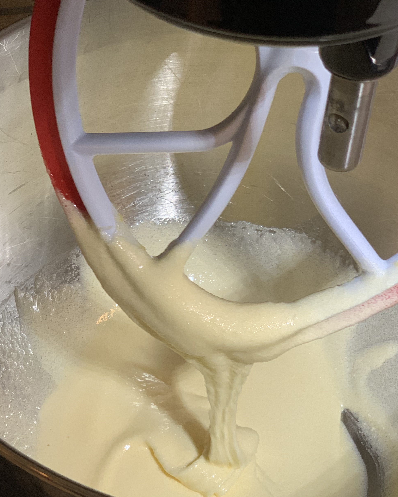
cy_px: 304
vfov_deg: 22.7
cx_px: 138
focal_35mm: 84
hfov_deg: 18.2
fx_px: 1237
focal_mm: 6
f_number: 2.4
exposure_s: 1/60
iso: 80
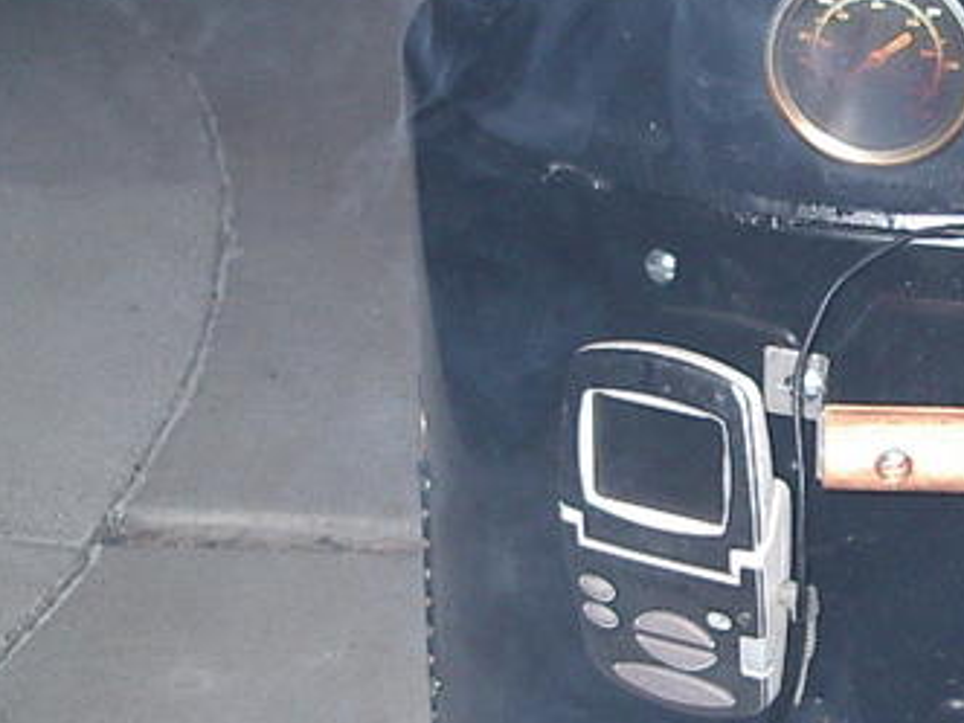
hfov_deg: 18.4
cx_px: 1039
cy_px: 402
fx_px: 2868
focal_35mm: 103
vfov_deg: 14.4
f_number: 2.6
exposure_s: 1/60
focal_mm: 5.8
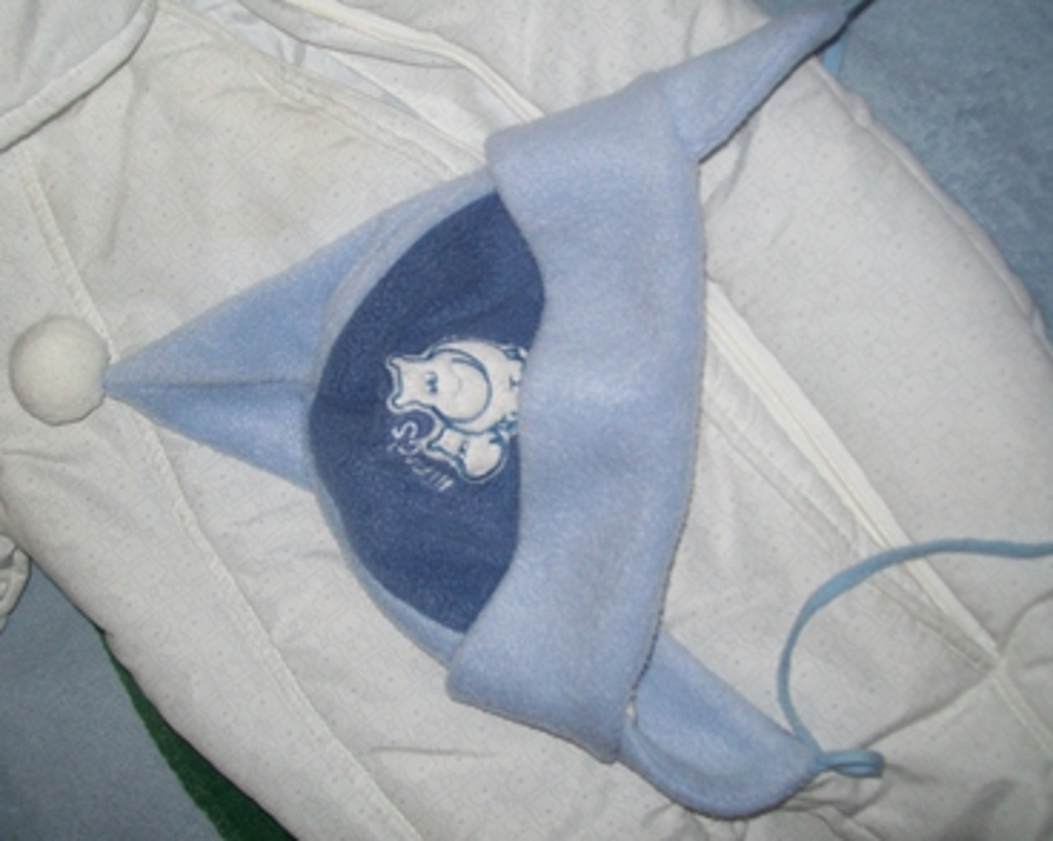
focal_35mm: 43
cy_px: 389
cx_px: 481
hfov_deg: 42.9
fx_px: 1339
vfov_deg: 34.9
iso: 64
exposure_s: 1/125
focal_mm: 6
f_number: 2.7
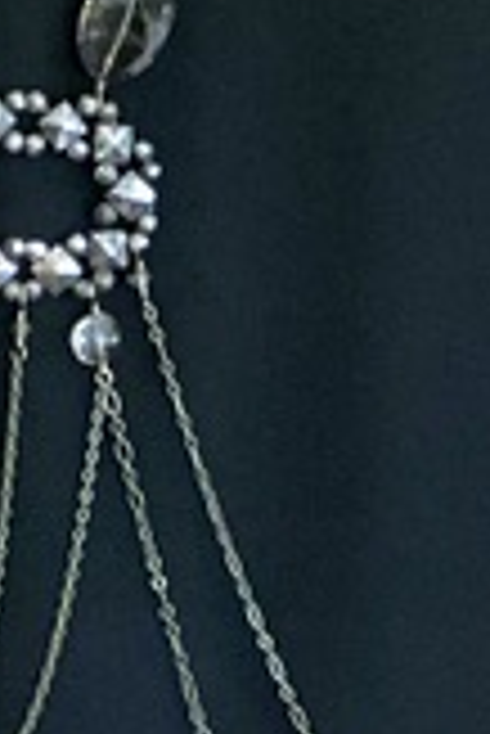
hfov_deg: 3.7
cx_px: 9
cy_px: -522
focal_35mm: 372
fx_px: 7578
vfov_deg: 5.5
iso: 200
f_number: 2.8
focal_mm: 6.6
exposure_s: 1/30
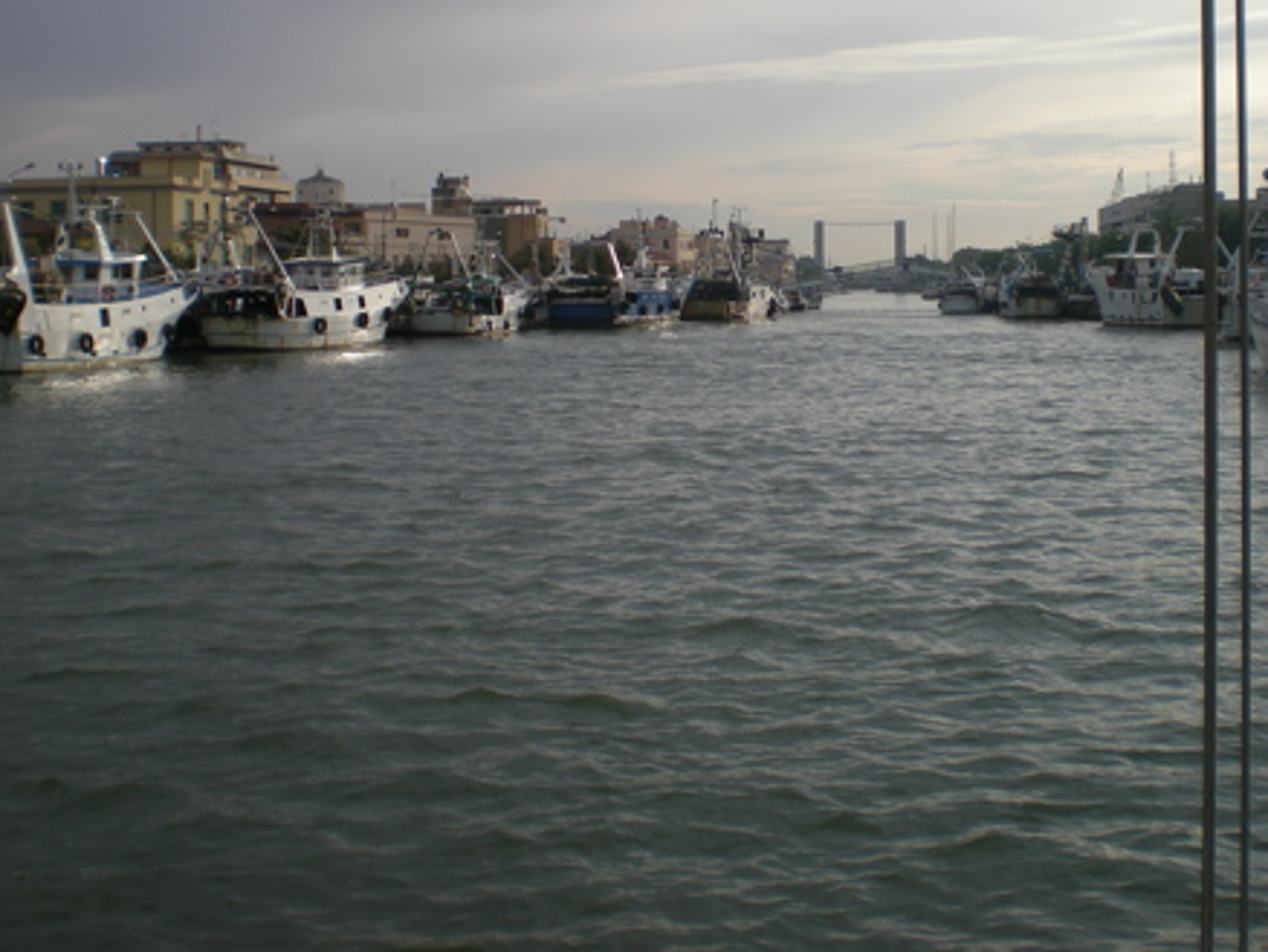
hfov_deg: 36.7
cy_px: 313
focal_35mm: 52
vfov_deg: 27.9
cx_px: 712
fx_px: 1906
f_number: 4.6
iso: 50
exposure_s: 1/363
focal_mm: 6.3
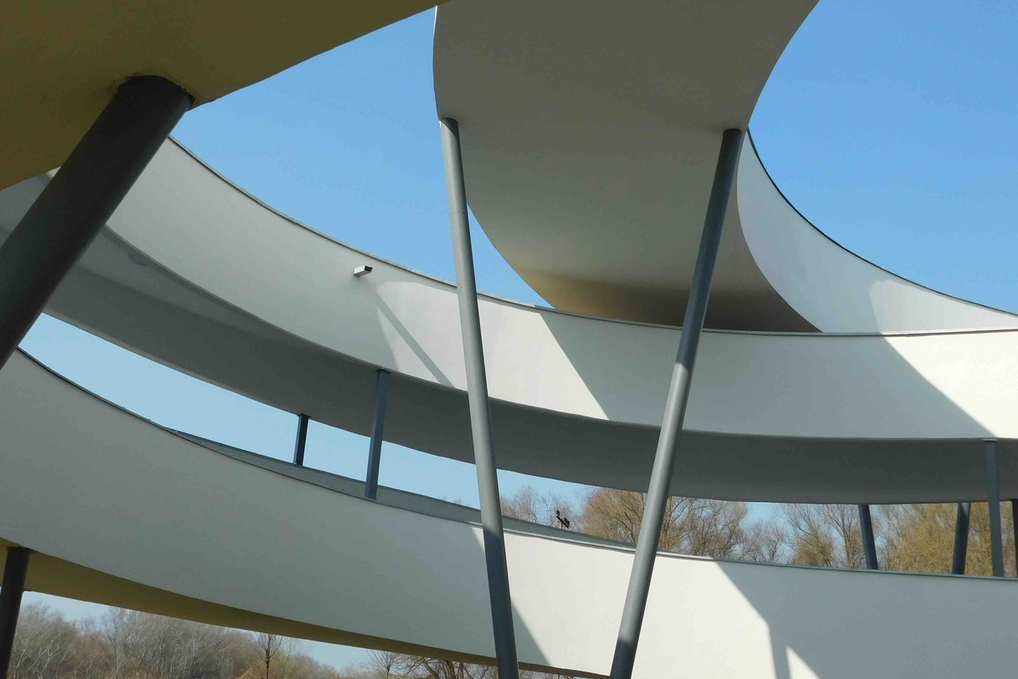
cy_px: 348
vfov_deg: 32.6
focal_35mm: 41
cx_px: 494
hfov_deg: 47.4
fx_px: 1160
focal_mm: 6.3
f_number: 7
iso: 125
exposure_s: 1/400
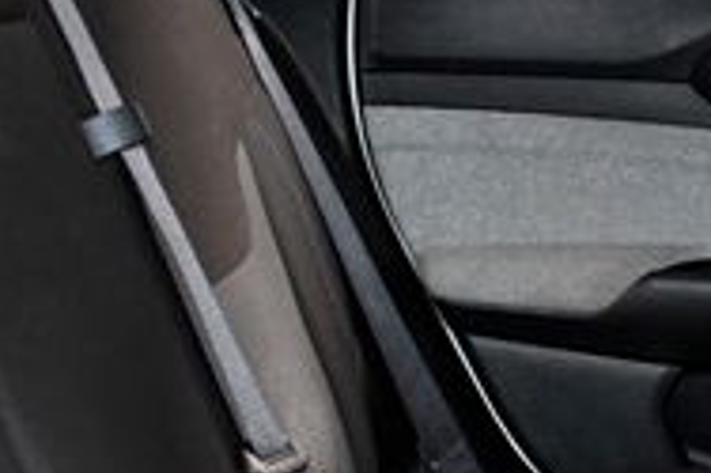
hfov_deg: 21.4
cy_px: 235
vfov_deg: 14.8
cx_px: 719
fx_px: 1815
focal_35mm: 92
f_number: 4.5
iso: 2500
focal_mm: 18
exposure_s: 1/125
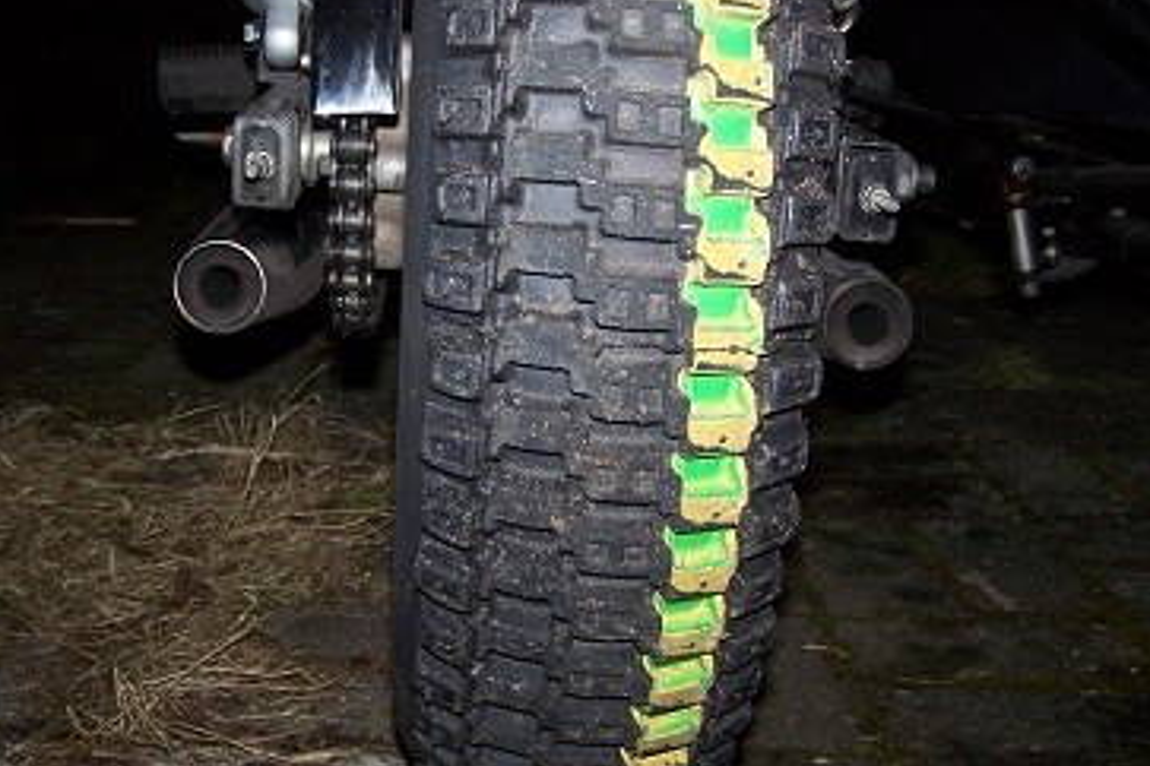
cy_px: 340
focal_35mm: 49
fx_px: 1565
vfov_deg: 27.5
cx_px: 501
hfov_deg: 40.3
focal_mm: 6.3
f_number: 2.8
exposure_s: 1/60
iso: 140
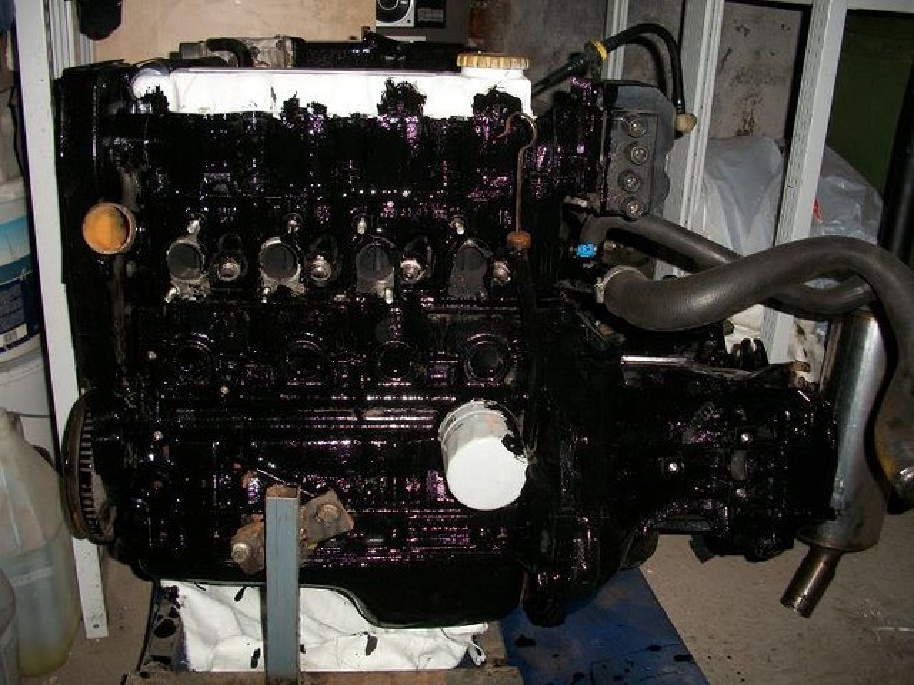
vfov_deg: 40.7
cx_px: 457
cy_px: 342
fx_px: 924
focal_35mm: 35
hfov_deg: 52.6
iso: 80
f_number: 3.1
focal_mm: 6.3
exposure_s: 1/30
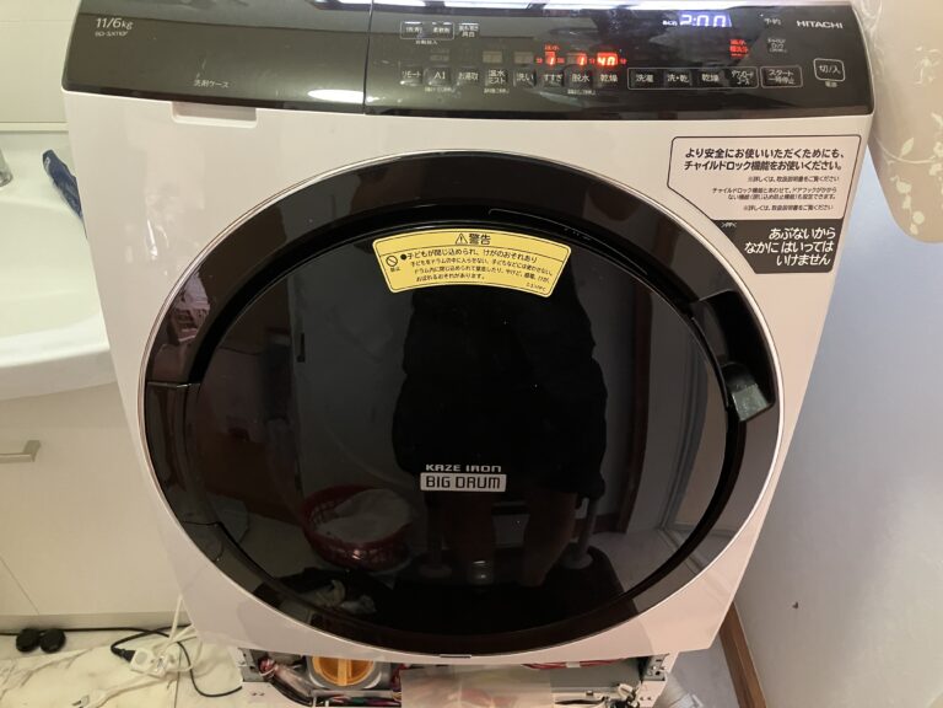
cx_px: 472
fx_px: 763
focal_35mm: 28
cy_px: 354
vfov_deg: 49.7
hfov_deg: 63.4
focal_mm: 3.99
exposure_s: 1/30
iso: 640
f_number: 1.8
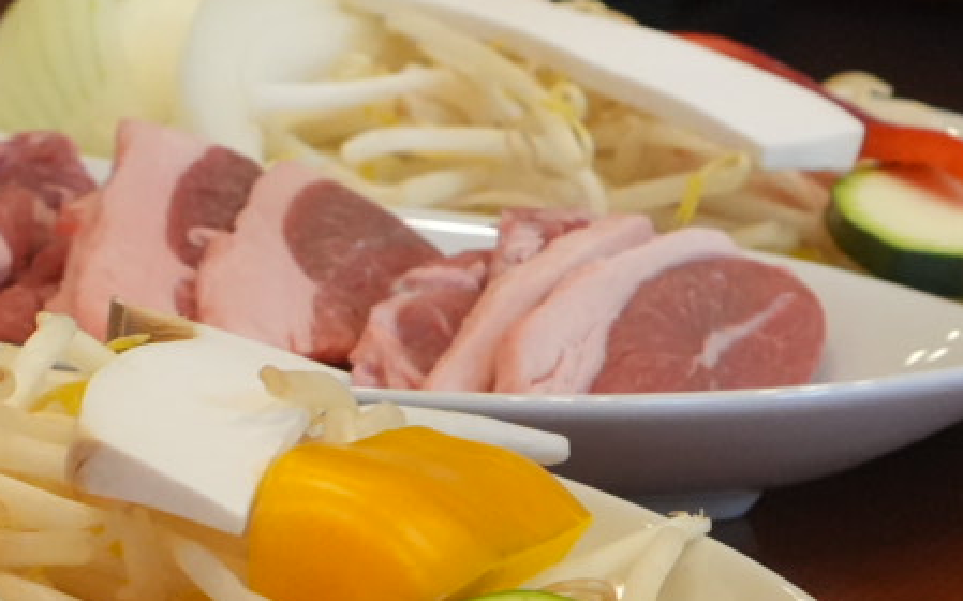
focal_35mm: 193
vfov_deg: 6.8
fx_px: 5058
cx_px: -64
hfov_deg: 10.8
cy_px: 416
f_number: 6.3
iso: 3200
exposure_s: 1/200
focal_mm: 35
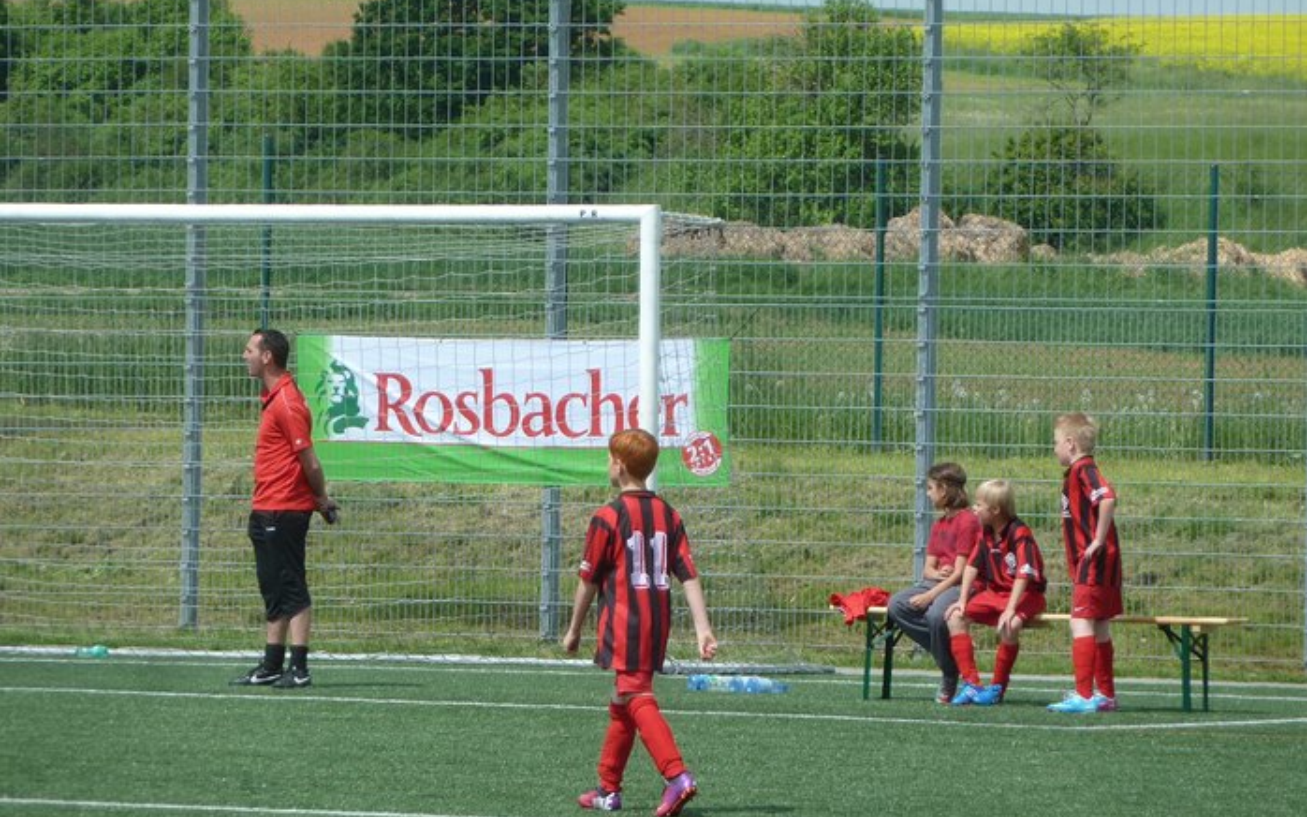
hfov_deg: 6.6
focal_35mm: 319
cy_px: 469
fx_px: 11361
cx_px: 654
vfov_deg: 4.1
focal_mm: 49.2
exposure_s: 1/400
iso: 80
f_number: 4.9
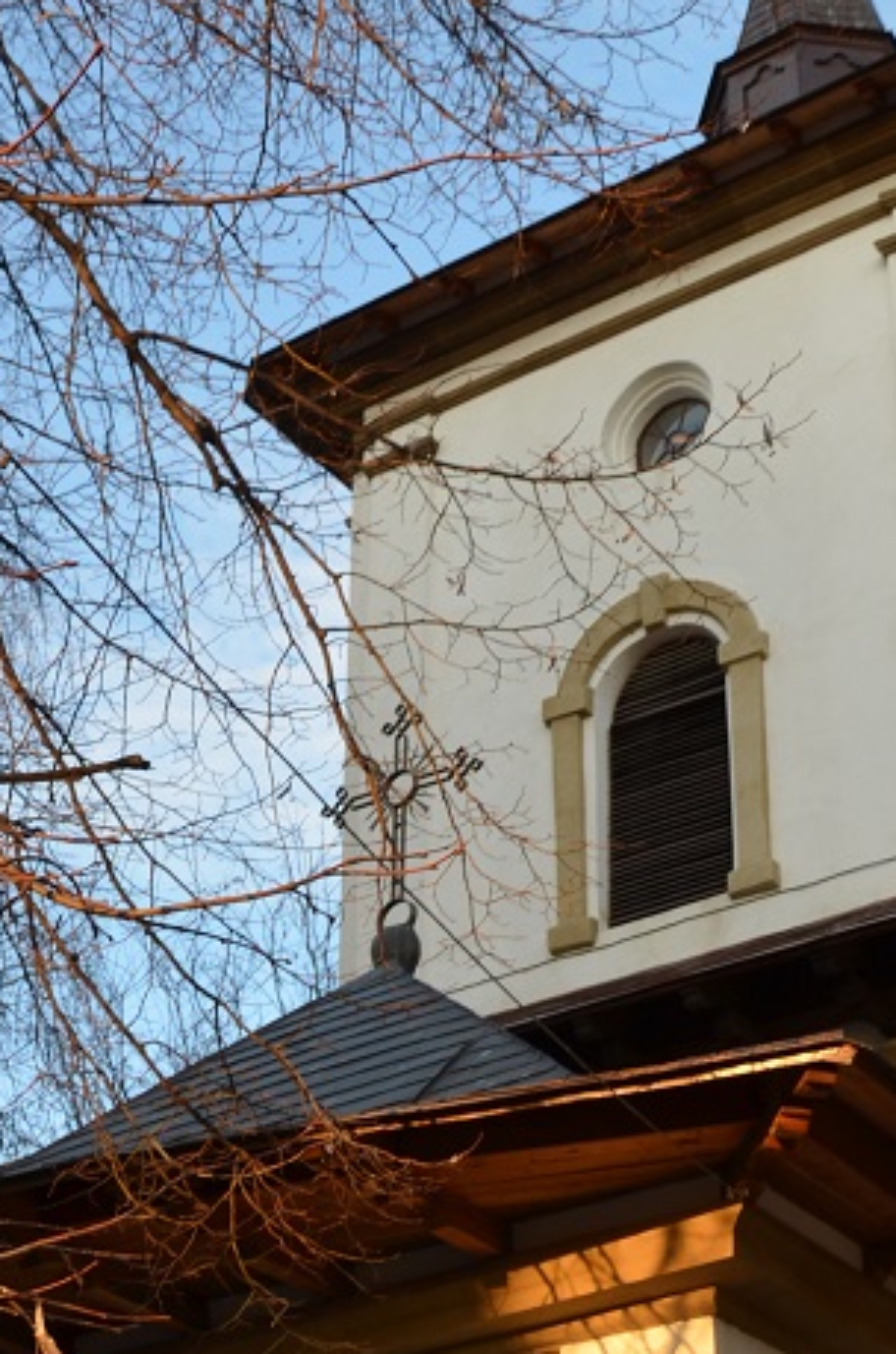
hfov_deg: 19.1
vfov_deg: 27.2
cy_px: 1285
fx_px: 2663
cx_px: 342
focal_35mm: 71
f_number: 6.3
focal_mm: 18
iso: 200
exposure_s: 1/160
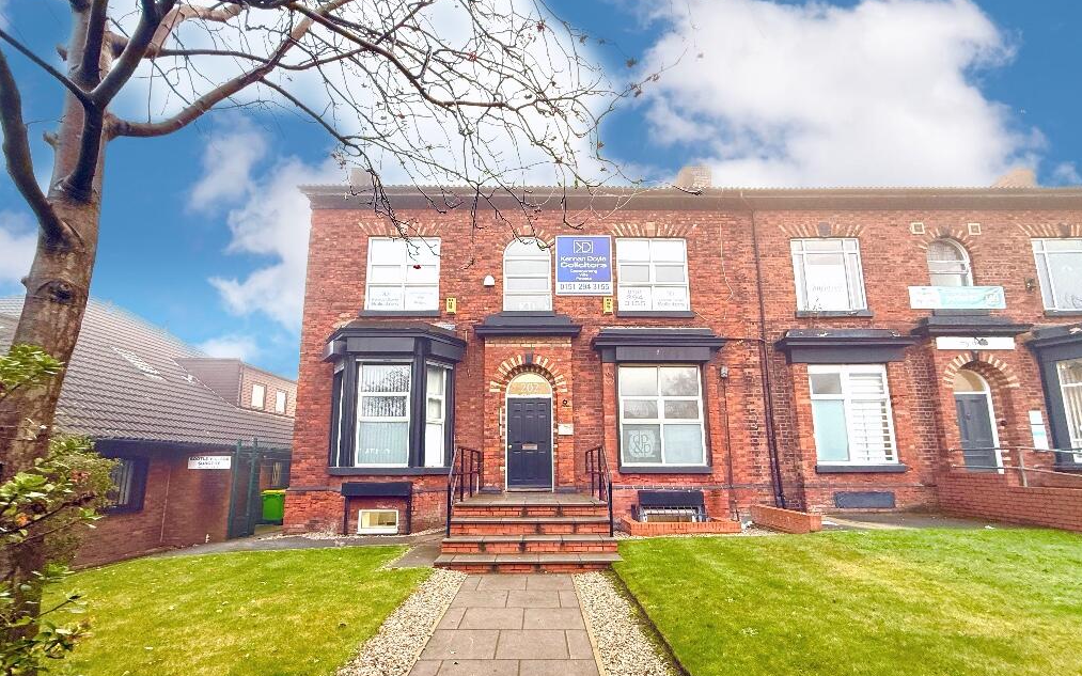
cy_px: 397
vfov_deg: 74.2
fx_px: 442
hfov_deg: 101.5
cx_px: 546
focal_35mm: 15
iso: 160
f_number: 2.2
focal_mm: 2.22
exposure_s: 1/99
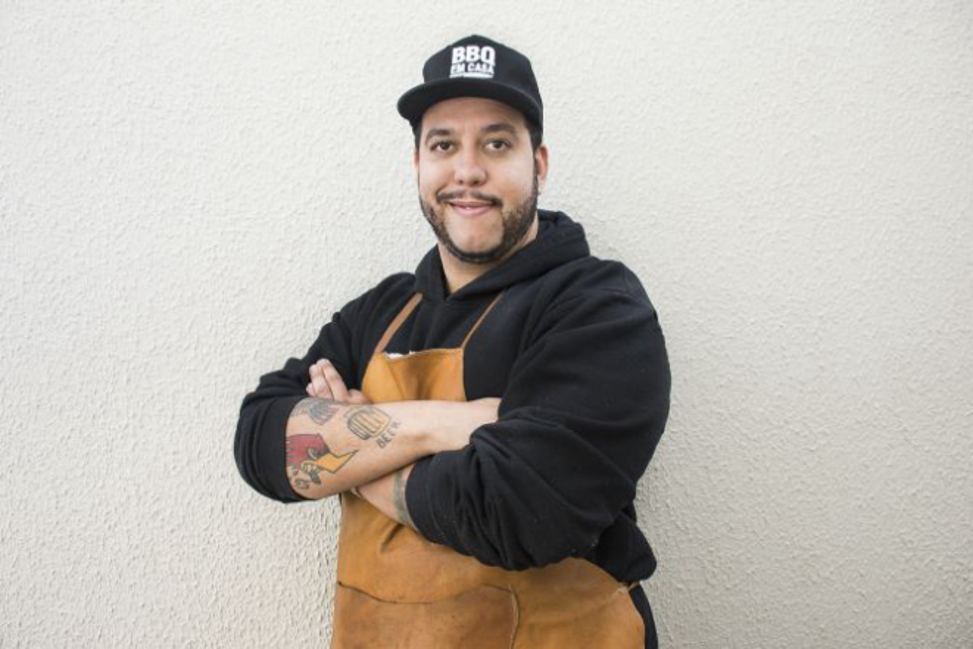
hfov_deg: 61.9
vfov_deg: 43.6
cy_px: 324
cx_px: 486
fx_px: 811
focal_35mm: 30
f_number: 5
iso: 160
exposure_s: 1/125
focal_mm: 20
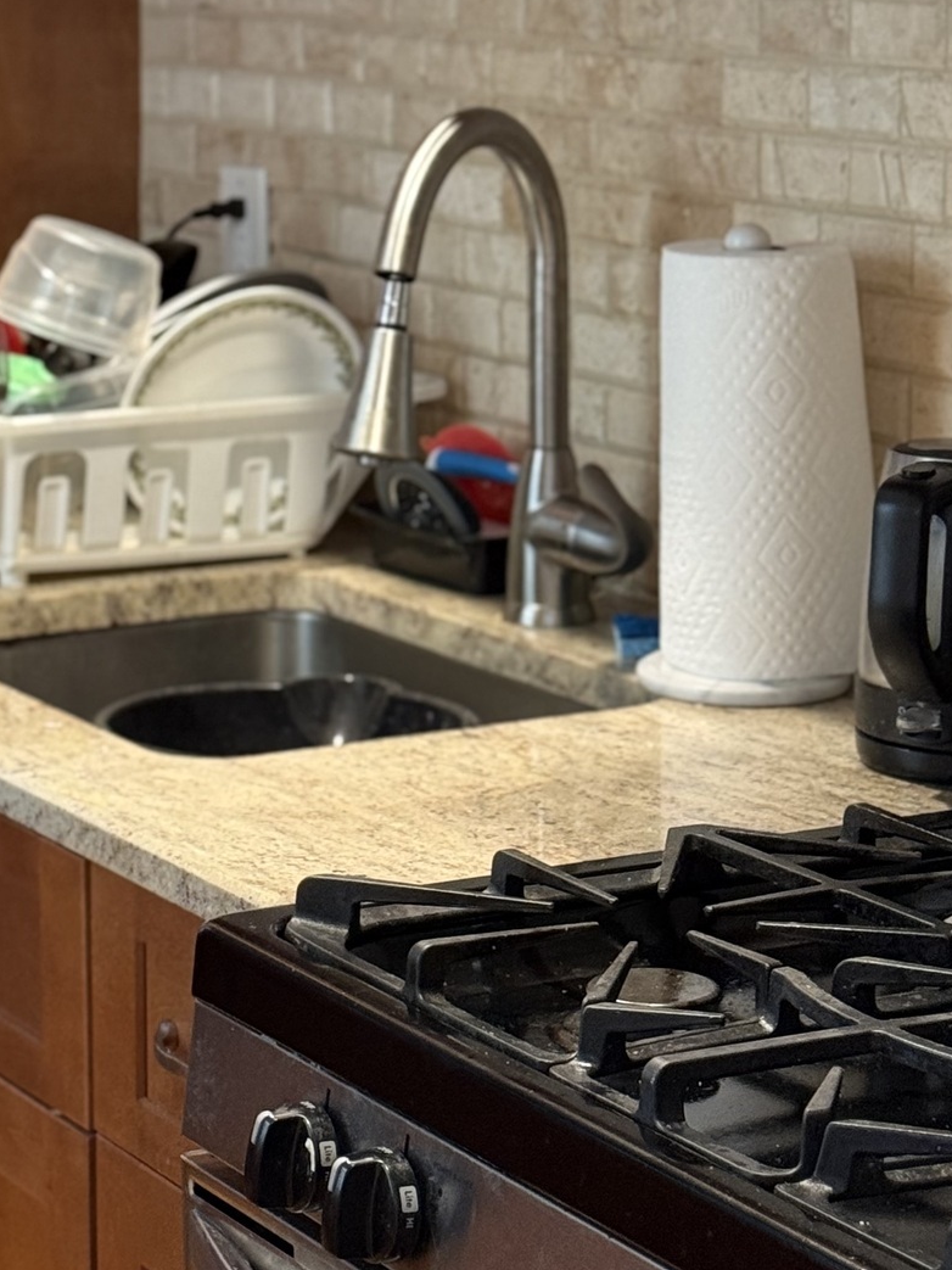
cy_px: 336
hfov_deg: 13.8
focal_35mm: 106
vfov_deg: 18.4
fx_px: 3888
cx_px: 93
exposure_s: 1/40
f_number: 1.78
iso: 250
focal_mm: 6.76
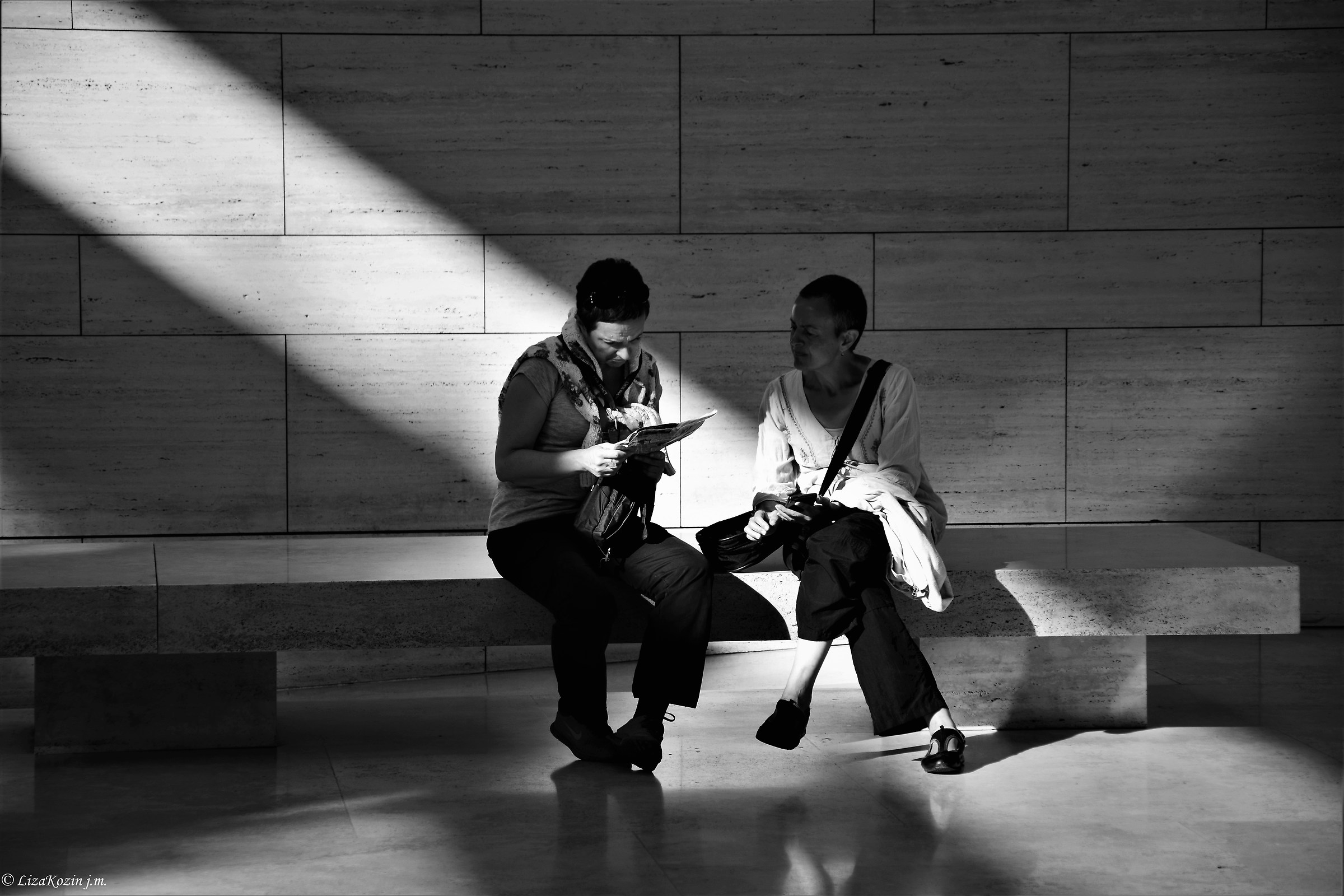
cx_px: 672
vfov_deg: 12.2
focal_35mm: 112
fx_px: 4200
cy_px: 448
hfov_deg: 18.2
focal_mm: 75
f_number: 5.3
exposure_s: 1/250
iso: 100
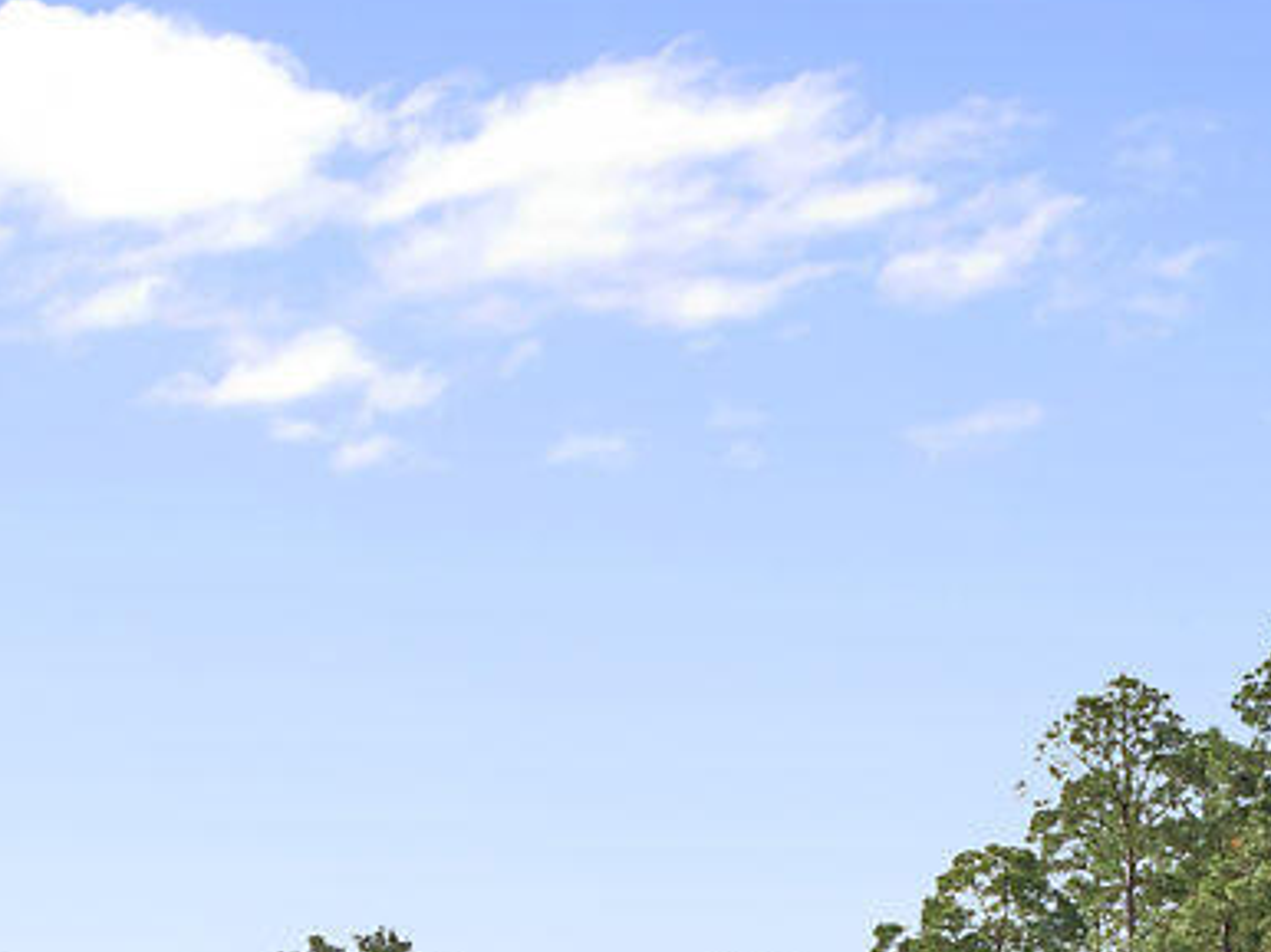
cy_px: 1568
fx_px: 6165
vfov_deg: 8.6
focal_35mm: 168
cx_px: 1060
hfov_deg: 11.7
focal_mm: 18
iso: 100
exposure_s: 1/400
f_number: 6.3
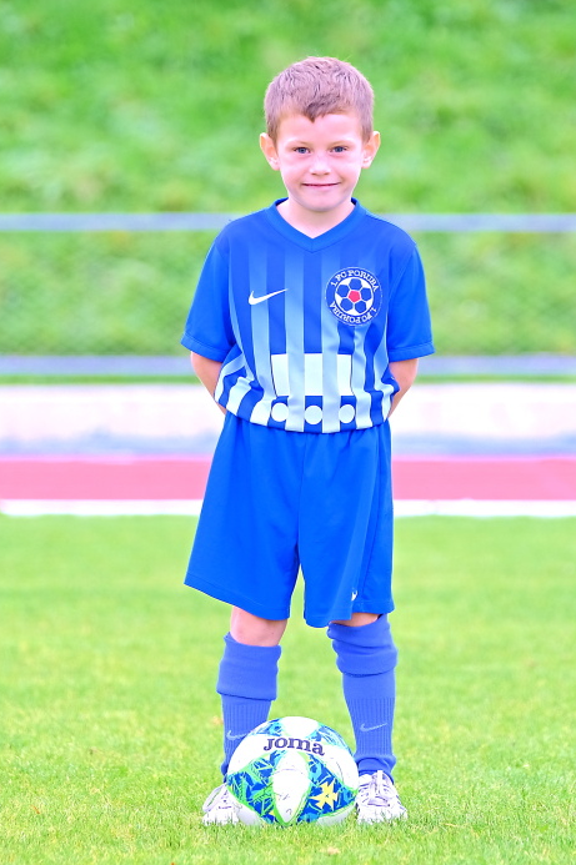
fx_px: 4038
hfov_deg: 8.2
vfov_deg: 12.2
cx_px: 286
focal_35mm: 168
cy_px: 435
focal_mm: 110.6
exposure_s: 1/80
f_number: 2.8
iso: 320
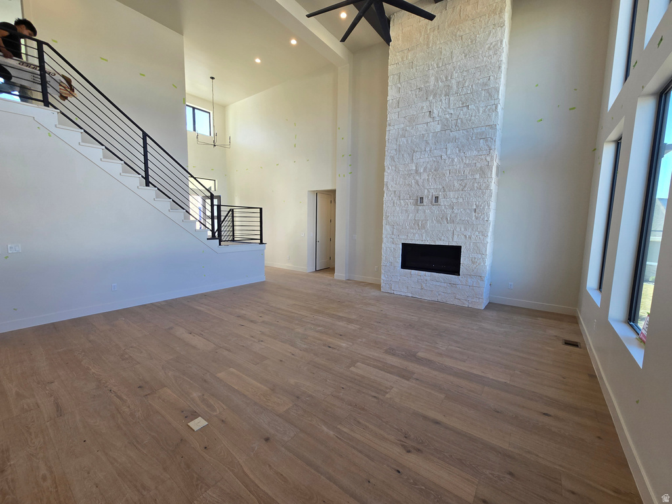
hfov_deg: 106.2
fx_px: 252
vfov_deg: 89.9
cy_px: 252
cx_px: 336
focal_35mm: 13
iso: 50
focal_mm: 2.2
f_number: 2.2
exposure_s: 1/126
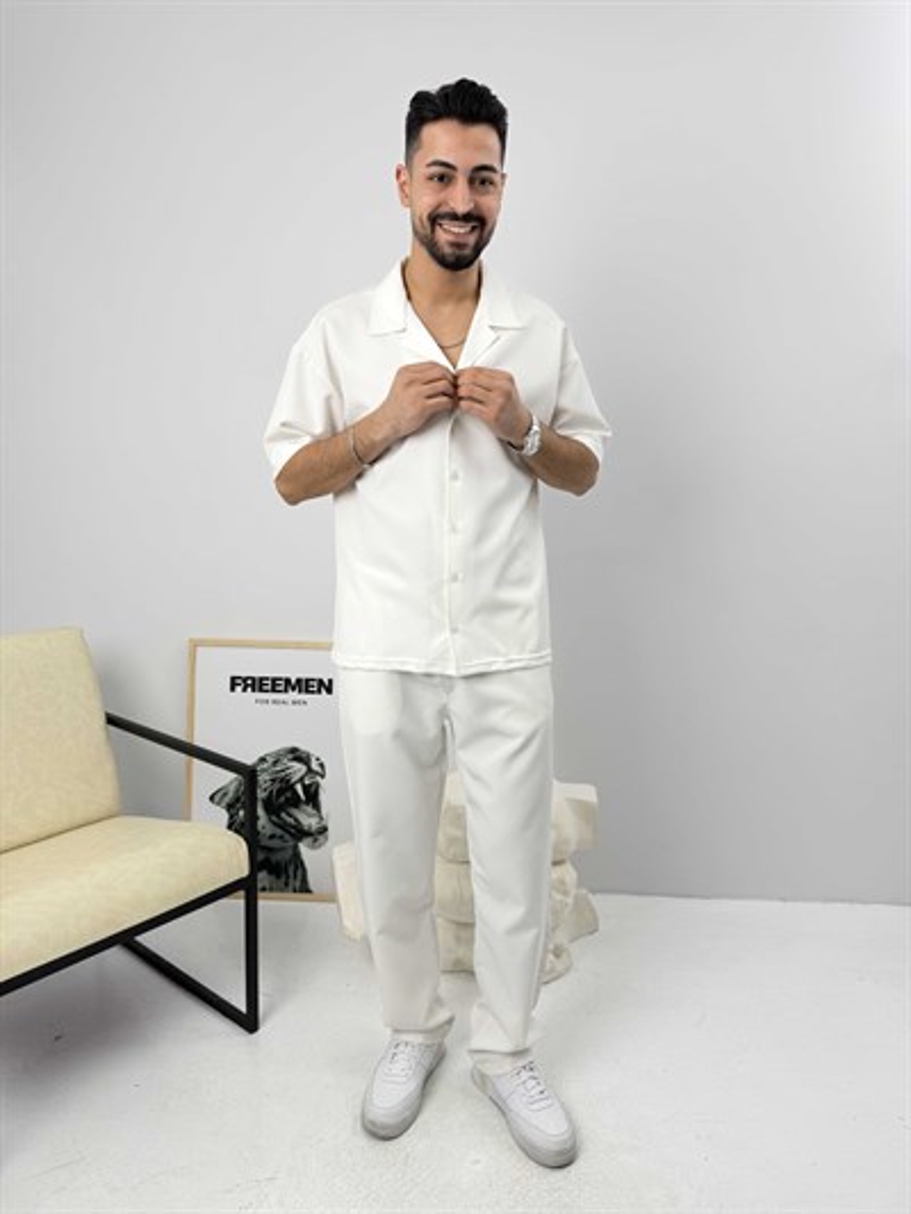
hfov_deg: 56.8
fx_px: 842
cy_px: 607
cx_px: 456
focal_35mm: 24
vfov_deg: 71.6
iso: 64
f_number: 1.78
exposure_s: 1/118
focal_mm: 6.76
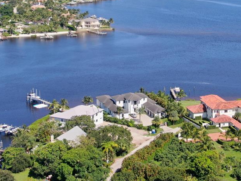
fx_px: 557
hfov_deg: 24.3
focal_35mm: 80
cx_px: 149
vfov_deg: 18.3
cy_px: 46
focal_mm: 8.6
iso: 100
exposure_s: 1/500
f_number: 3.8
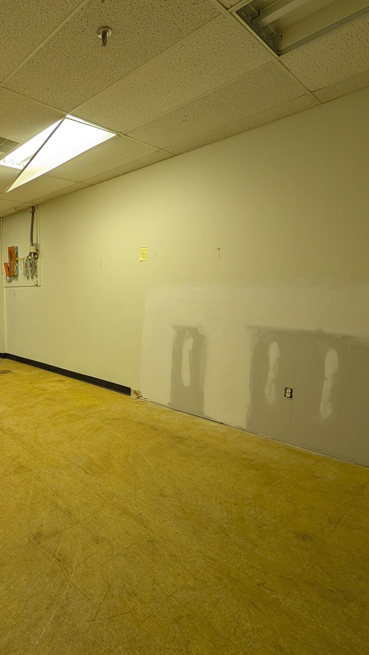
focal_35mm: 18
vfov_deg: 92.7
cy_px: 333
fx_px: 313
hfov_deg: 54.5
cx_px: 48
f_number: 1.7
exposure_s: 1/60
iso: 60
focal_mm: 2.02
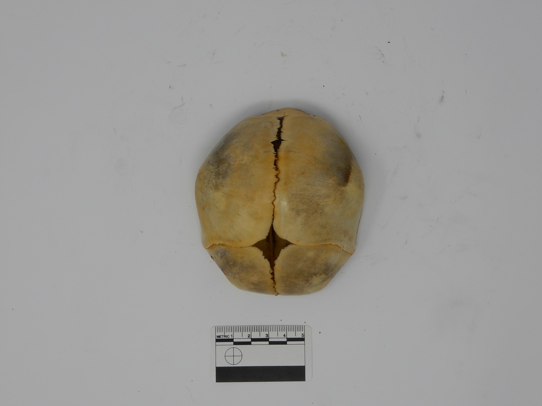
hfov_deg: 27.8
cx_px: 271
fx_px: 1096
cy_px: 203
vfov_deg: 21.0
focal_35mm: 70
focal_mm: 12.5
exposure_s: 1/30
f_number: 8
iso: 80
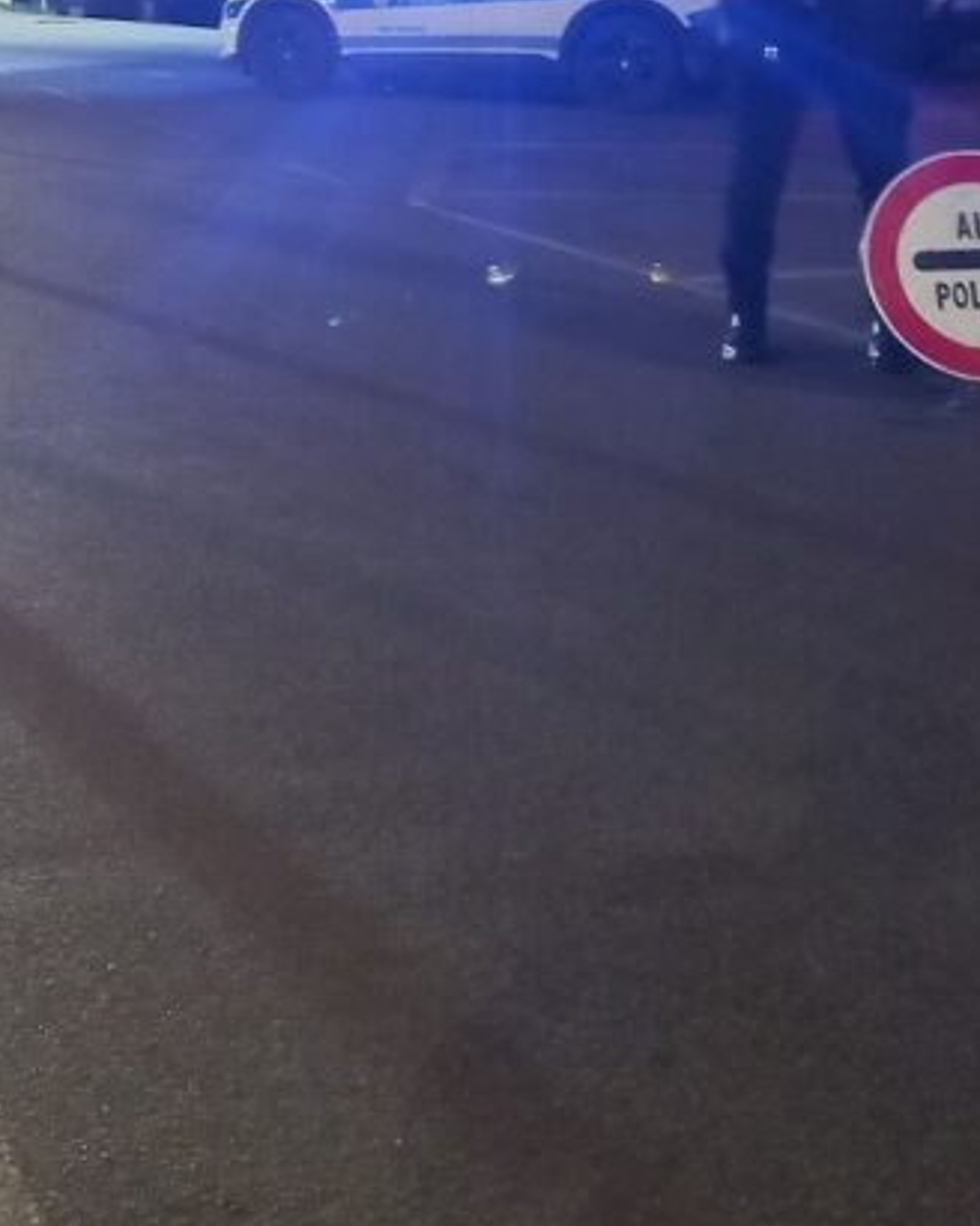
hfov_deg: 23.2
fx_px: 2212
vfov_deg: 29.8
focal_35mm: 61
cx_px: -152
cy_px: 158
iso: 1600
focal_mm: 4.6
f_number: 1.8
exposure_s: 1/10
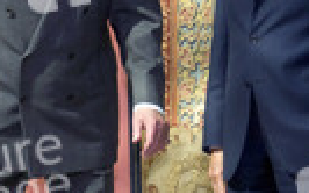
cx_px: 206
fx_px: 2214
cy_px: 74
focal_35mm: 263
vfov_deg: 5.0
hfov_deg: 8.0
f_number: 5.6
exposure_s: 1/250
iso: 400
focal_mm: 43
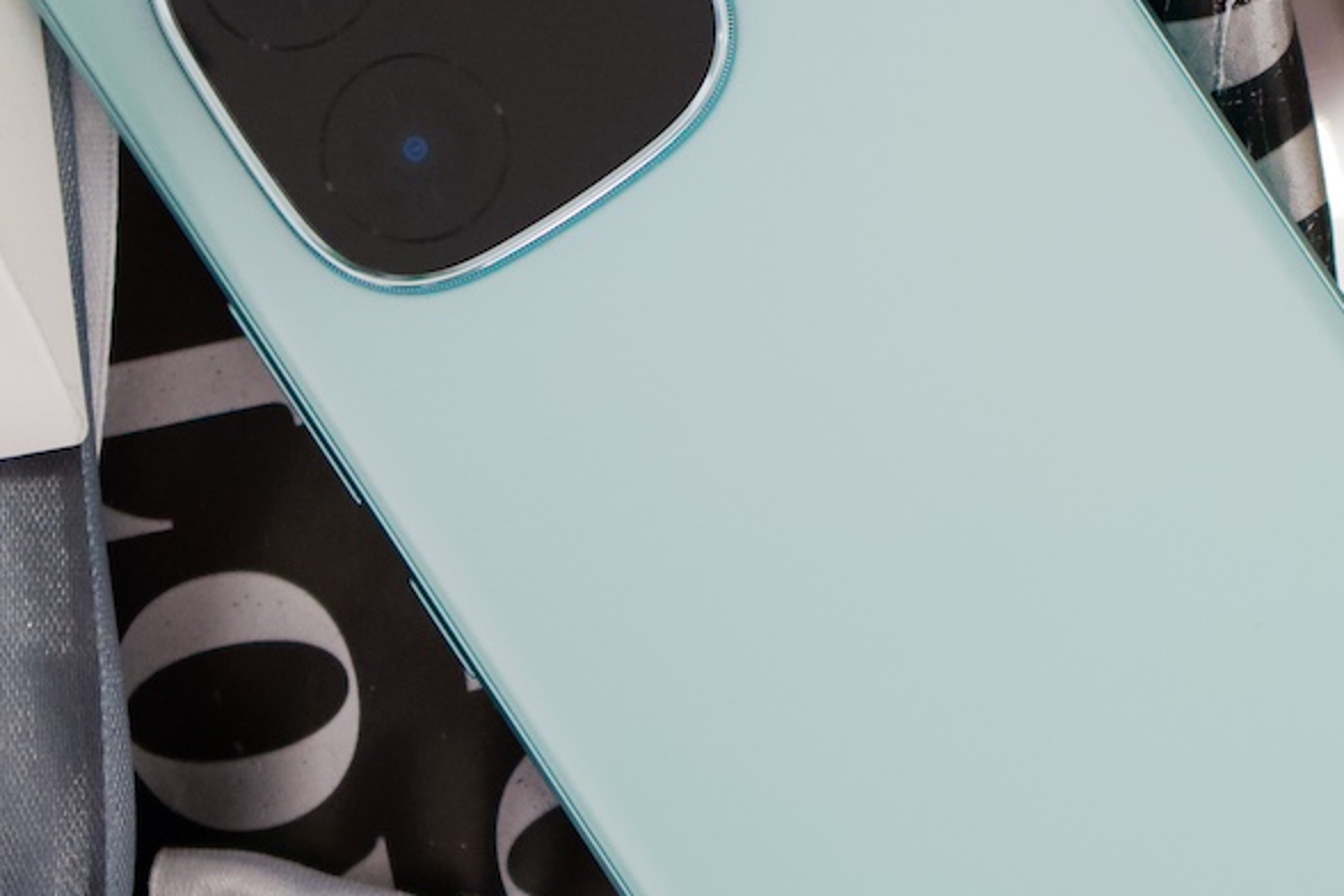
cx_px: 965
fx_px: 4666
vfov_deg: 11.0
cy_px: 473
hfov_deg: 16.3
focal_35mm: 125
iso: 2500
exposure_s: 1/160
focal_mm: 51
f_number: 4.5
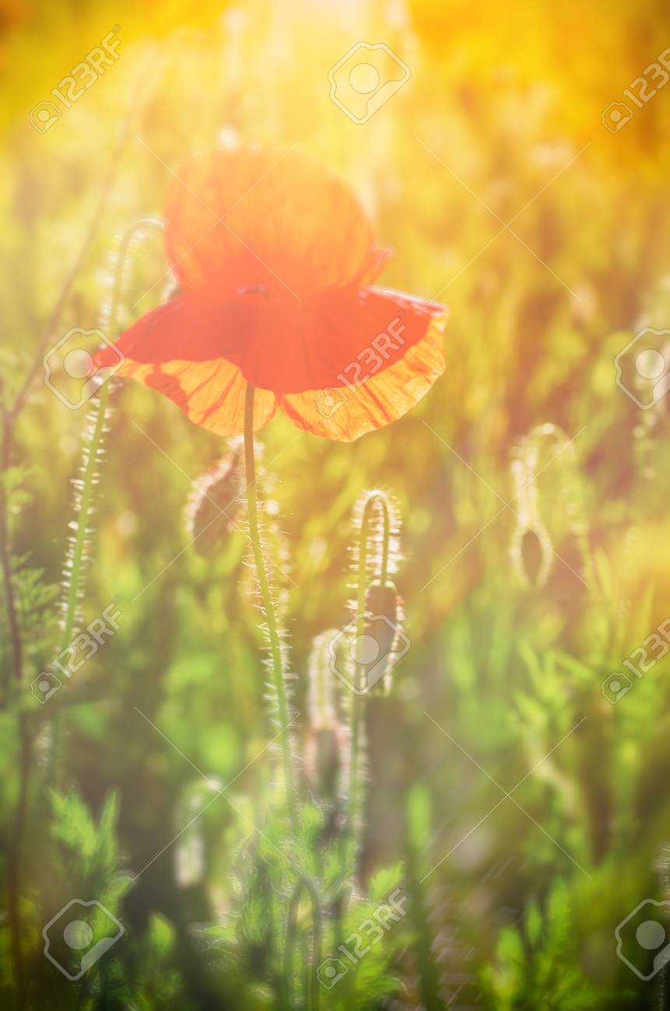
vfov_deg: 22.7
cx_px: 335
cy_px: 506
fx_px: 2524
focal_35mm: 90
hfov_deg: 15.1
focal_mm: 60
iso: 100
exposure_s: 1/500
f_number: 6.3
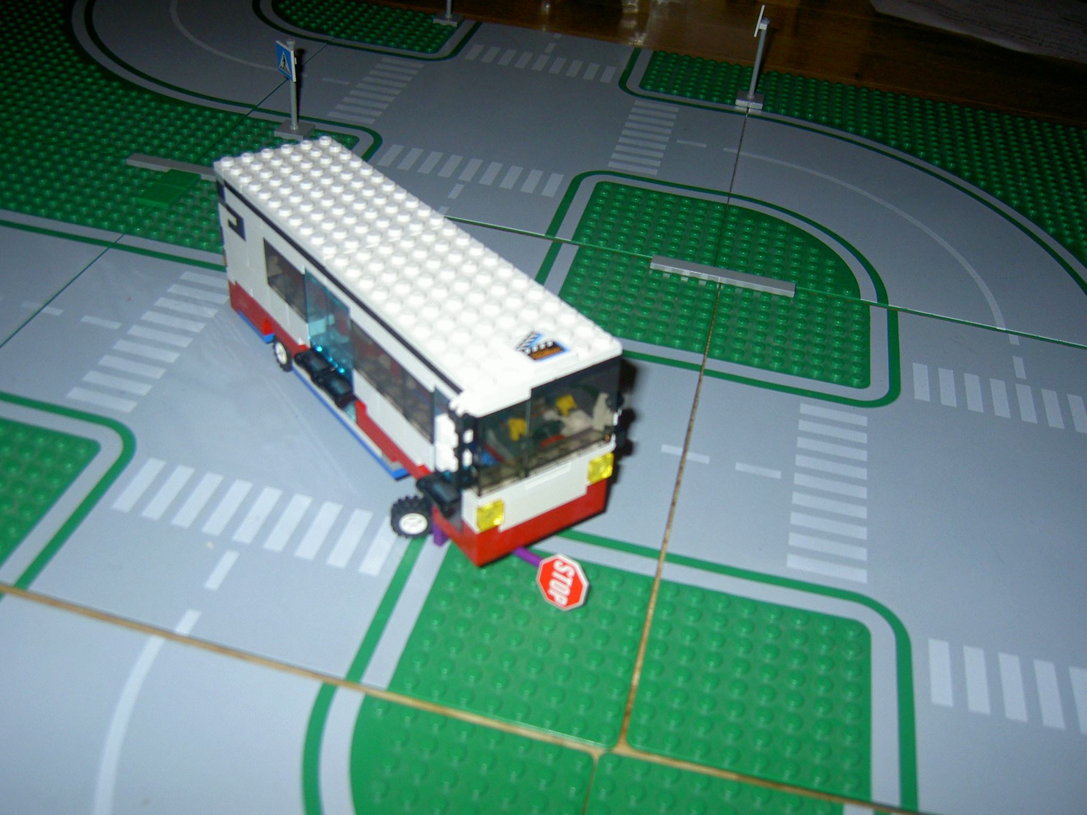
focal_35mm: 34
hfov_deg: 54.0
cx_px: 544
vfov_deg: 41.8
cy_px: 408
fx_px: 1068
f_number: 2.8
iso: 100
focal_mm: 5.6
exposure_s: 1/60
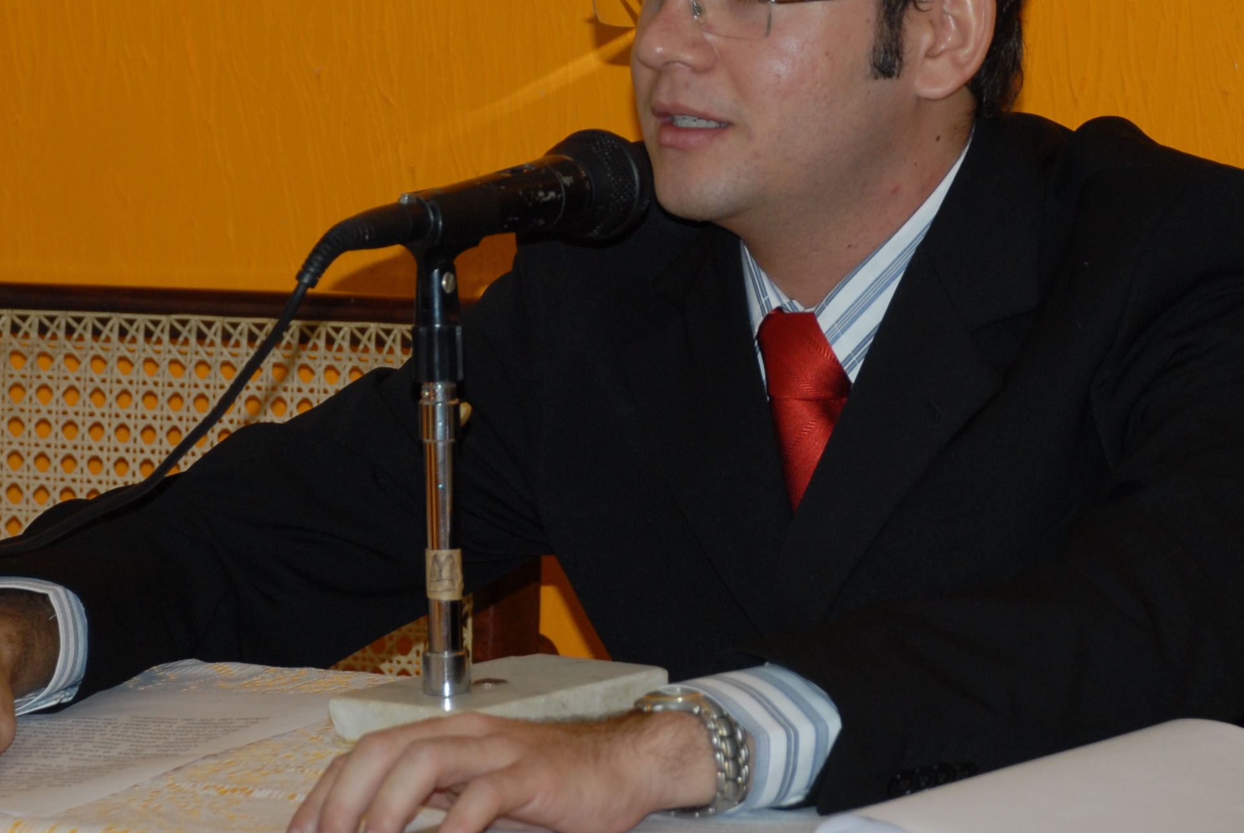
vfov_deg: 6.5
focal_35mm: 212
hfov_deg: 9.7
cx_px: 757
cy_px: 185
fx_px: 7335
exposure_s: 1/60
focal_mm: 70
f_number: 5.3
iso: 250
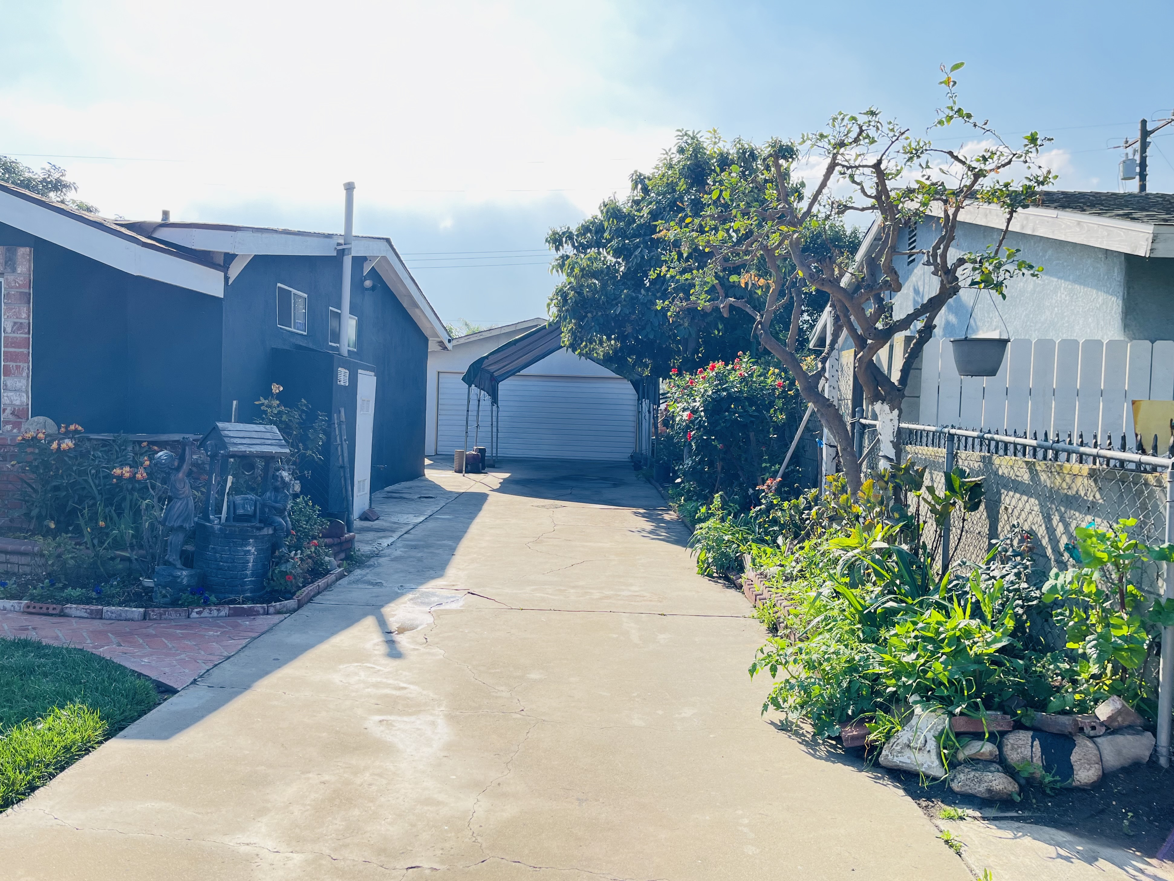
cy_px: 457
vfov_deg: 51.3
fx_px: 916
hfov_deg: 65.3
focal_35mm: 27
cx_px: 571
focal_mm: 5.1
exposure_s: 1/1721
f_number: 1.6
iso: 50
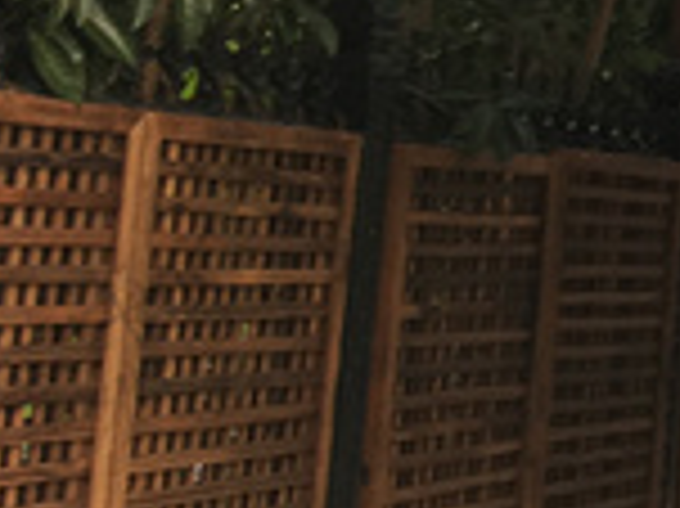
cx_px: 1738
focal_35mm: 154
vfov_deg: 9.4
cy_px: -180
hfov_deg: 10.6
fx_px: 3023
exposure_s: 1/50
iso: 25
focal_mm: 4.15
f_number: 2.2
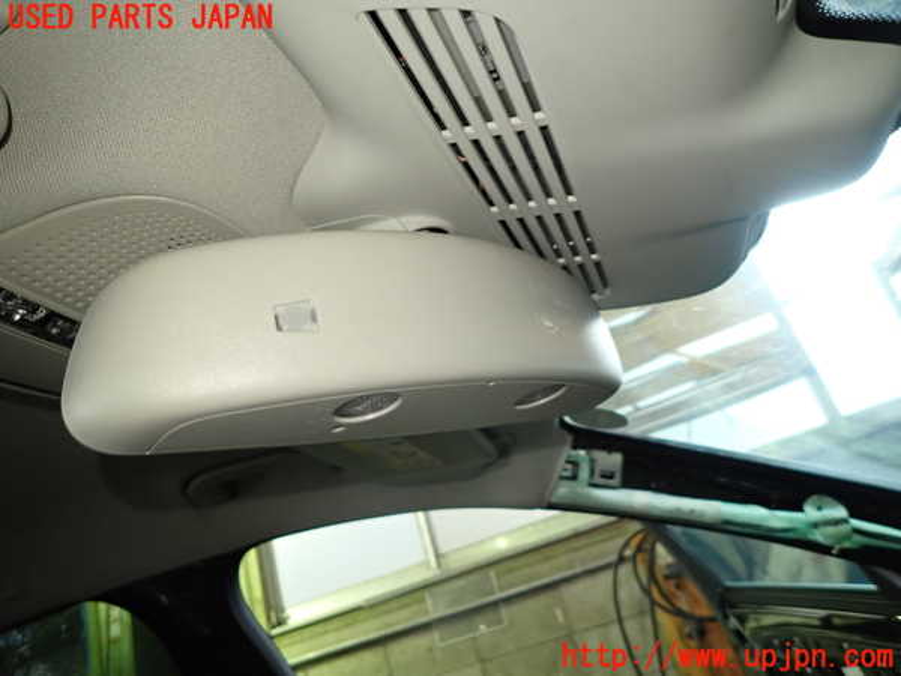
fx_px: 651
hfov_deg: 69.4
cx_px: 450
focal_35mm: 25
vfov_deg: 54.9
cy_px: 338
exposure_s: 1/30
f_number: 2
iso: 320
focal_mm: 4.5
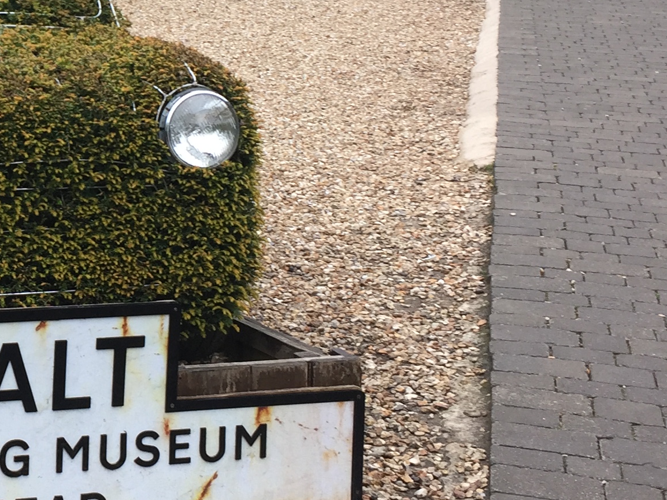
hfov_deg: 22.4
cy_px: 130
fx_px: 1580
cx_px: -84
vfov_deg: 17.9
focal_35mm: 82
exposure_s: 1/150
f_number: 2.2
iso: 32
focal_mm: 4.15
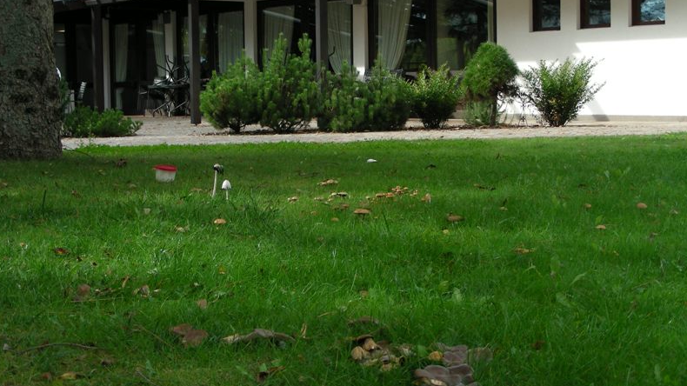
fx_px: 1166
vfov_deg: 18.8
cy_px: 201
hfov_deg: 32.8
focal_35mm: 64
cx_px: 341
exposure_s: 1/41.3
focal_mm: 9.7
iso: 50
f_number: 3.5
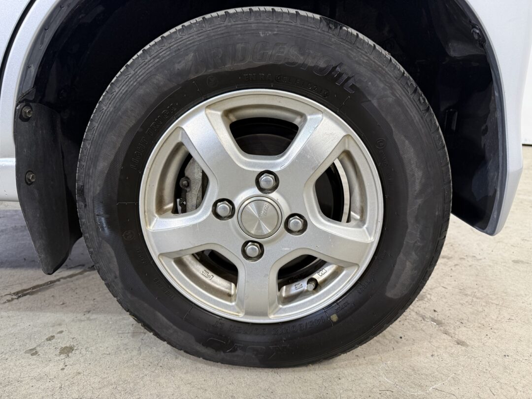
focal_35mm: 24
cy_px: 200
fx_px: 369
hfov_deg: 71.6
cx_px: 266
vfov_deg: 56.8
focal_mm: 6.76
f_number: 1.78
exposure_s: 1/50
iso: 160
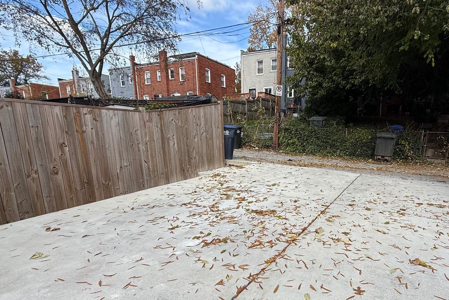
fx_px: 262
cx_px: 284
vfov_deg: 58.5
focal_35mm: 21
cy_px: 193
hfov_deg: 79.5
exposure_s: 1/970
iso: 50
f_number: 2.2
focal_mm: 2.22
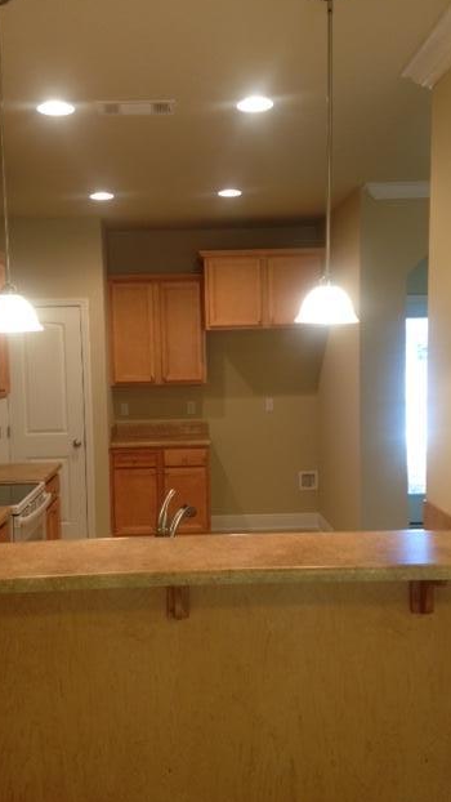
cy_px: 404
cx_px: 191
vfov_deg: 54.0
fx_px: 786
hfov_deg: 31.9
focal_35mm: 37
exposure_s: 1/20
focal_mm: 4.12
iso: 80
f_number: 2.4
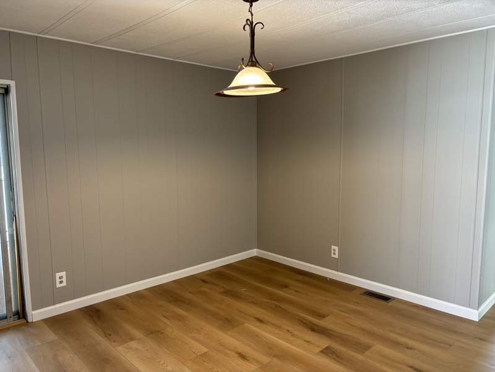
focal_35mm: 26
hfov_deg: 67.3
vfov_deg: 53.1
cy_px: 186
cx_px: 248
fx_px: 372
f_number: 1.6
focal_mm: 5.96
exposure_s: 1/60
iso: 200
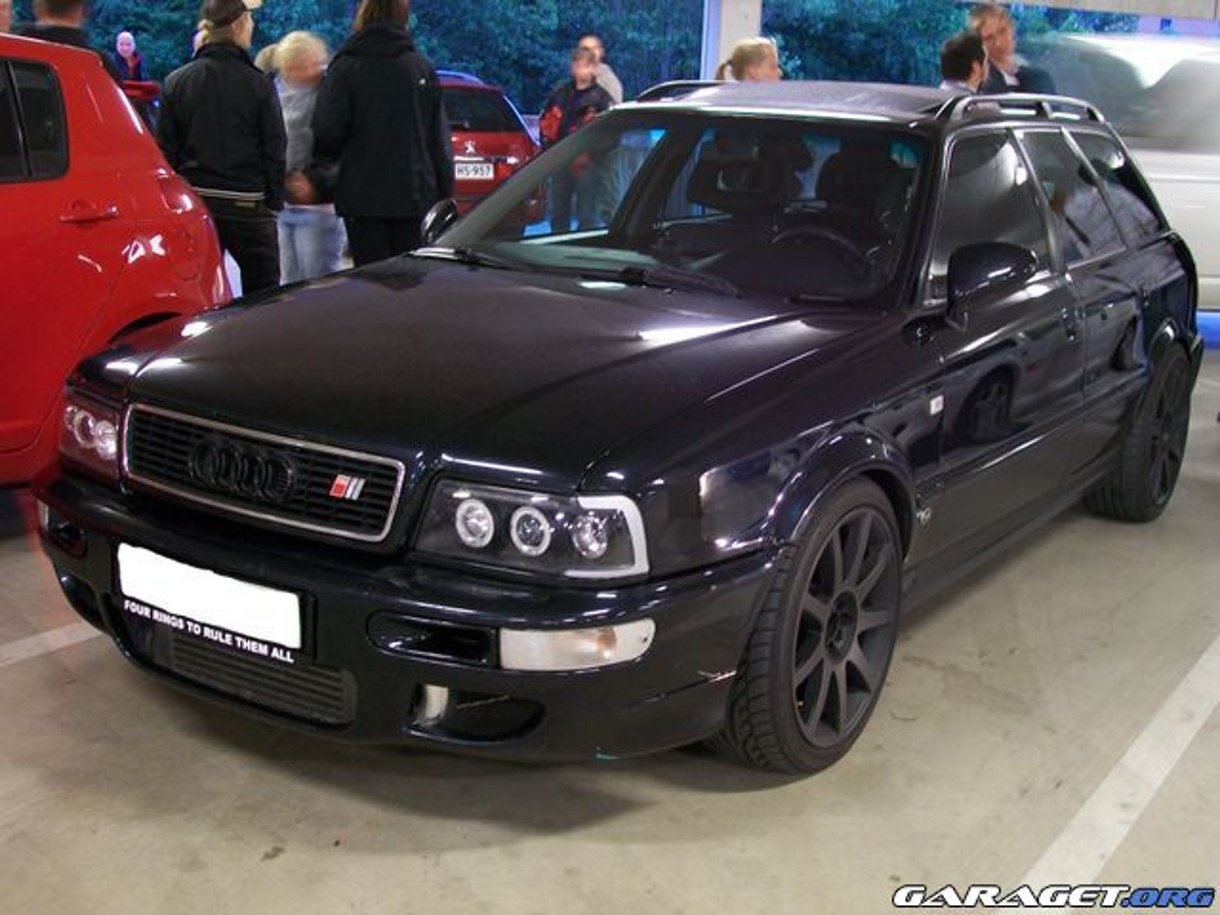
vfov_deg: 32.2
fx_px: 1586
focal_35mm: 45
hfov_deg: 42.1
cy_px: 458
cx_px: 610
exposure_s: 1/2
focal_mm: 7.6
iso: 64
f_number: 3
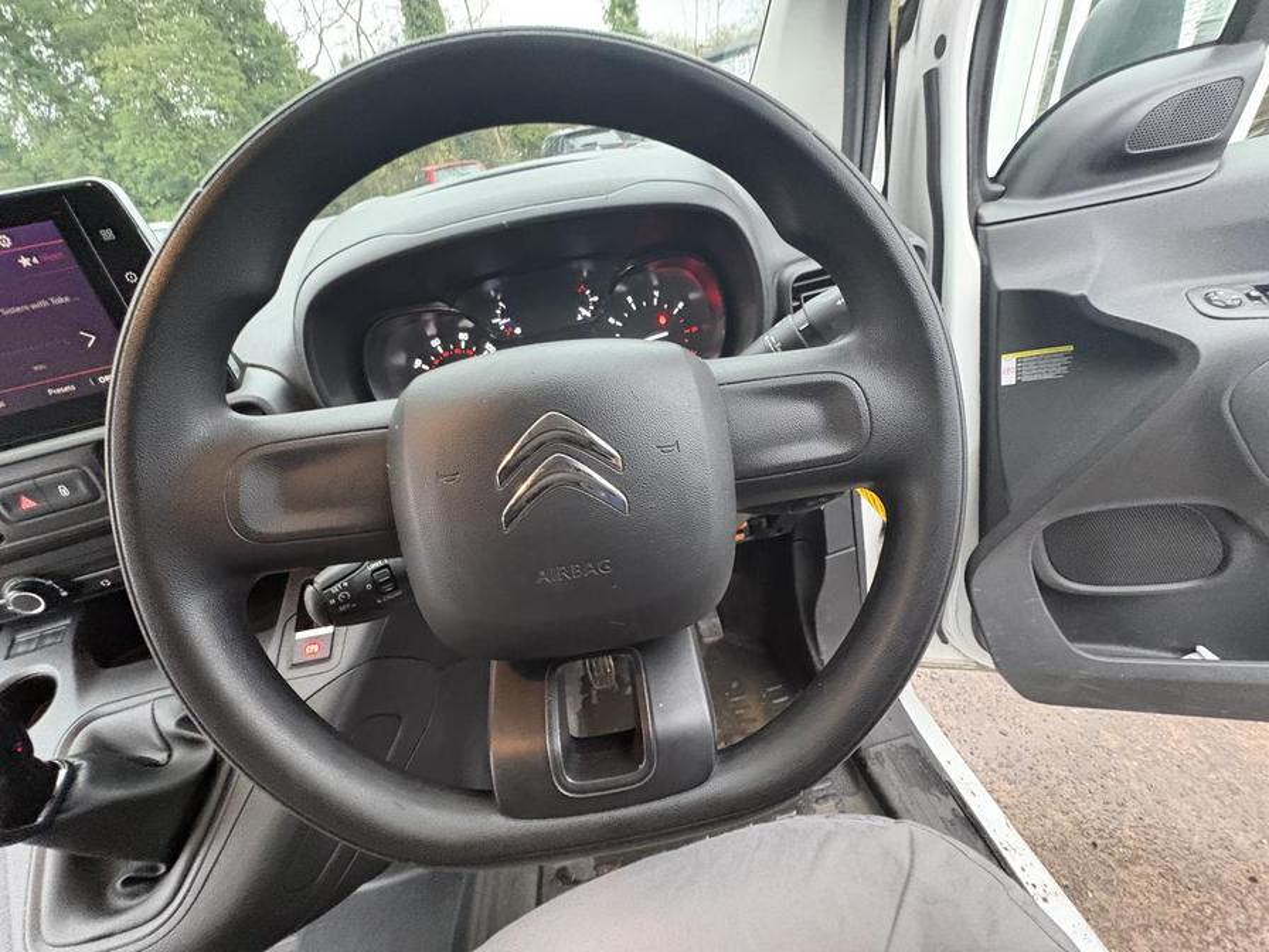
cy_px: 476
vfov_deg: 85.7
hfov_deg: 102.1
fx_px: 513
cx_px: 634
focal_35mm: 14
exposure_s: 1/40
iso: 1000
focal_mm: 2.22
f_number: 2.2
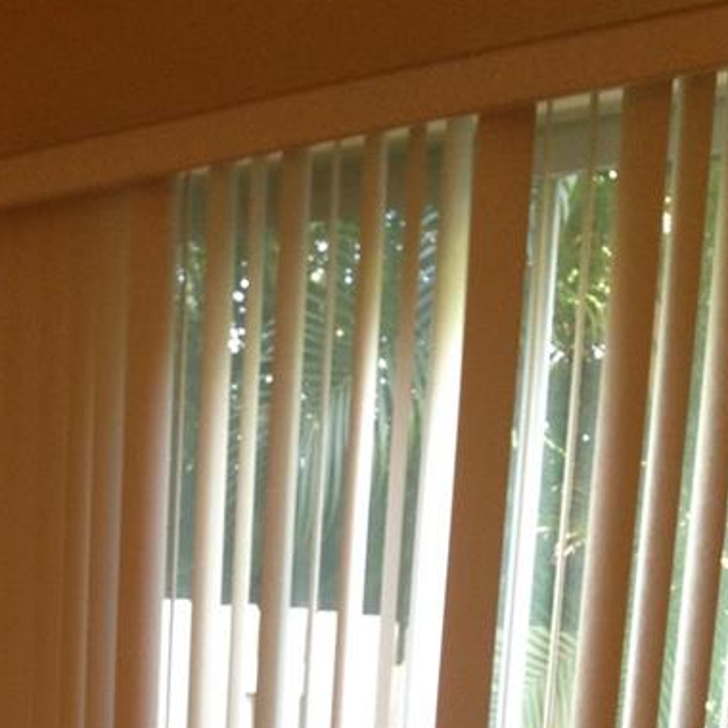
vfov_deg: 16.9
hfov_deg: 18.2
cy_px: 1136
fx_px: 2189
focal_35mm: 92
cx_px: -80
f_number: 2.4
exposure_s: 1/20
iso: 100
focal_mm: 4.12
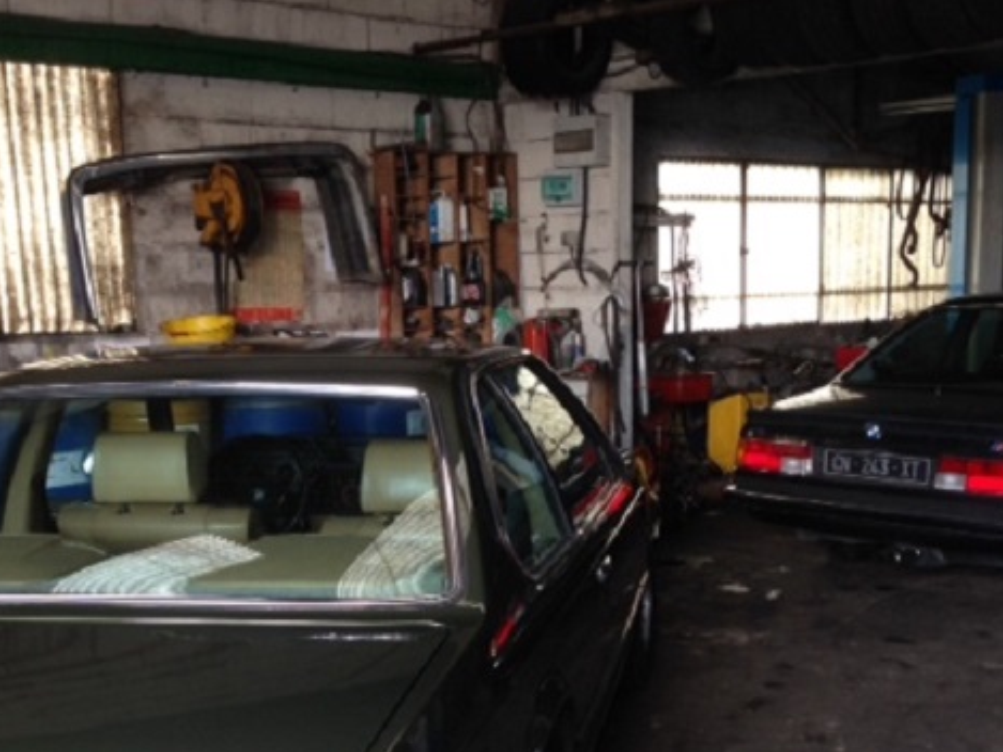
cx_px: 533
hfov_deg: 35.5
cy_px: 577
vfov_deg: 26.6
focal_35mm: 54
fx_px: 1565
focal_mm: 4.12
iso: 50
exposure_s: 1/20
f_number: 2.4
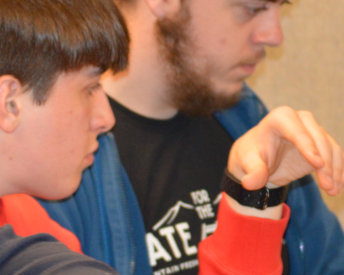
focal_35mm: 575
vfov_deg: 2.7
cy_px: 251
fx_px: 5853
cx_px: -226
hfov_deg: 3.4
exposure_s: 1/60
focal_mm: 100
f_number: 4.5
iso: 720
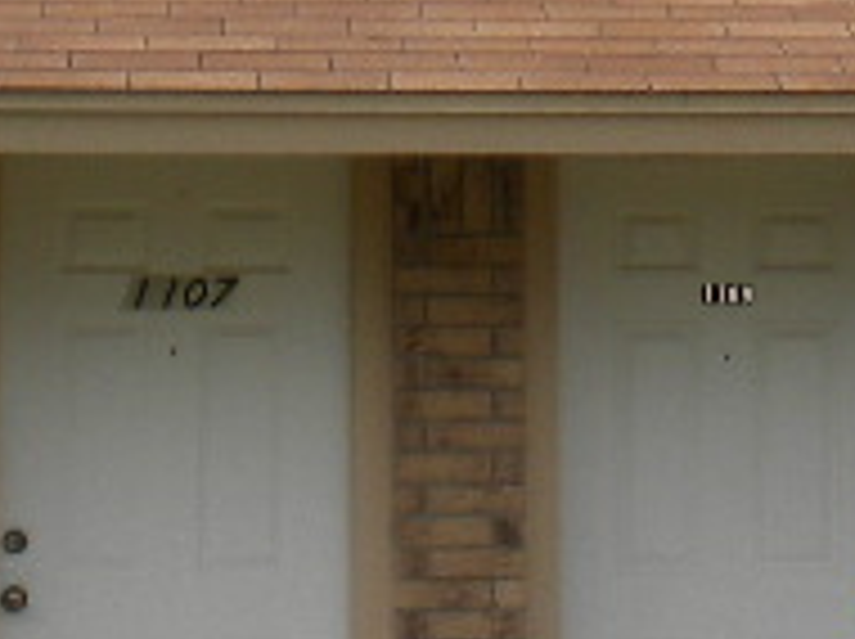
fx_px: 4662
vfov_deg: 7.7
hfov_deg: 10.4
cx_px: 688
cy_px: -328
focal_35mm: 189
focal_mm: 6.3
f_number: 4.6
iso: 80
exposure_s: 1/587
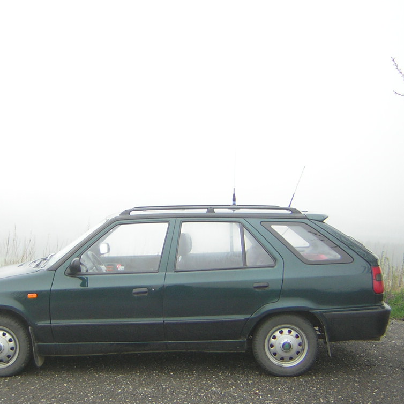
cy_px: 204
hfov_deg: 35.3
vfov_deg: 35.4
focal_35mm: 48
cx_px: 176
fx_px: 634
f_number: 2.7
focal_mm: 5.2
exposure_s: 1/68
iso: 50
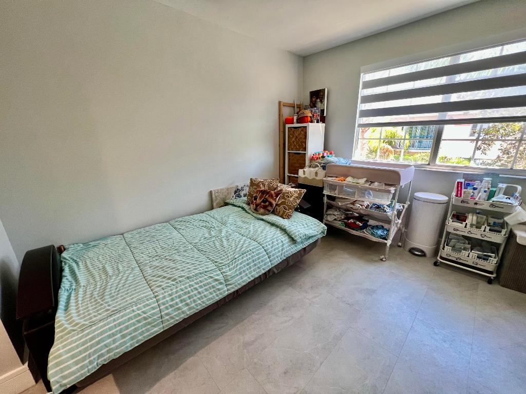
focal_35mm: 13
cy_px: 197
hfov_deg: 106.2
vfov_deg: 89.9
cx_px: 263
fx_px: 198
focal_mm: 1.57
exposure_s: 1/120
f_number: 1.8
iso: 160
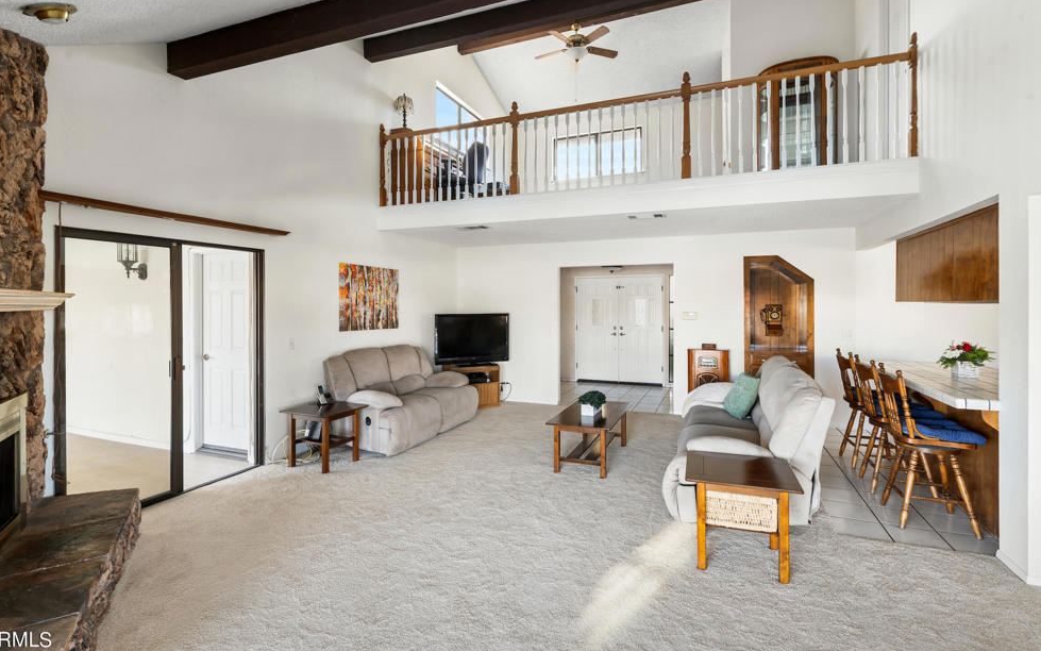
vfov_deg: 71.2
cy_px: 309
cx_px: 524
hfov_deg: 97.8
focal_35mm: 16
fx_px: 454
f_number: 10
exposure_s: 1/8
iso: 64
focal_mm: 15
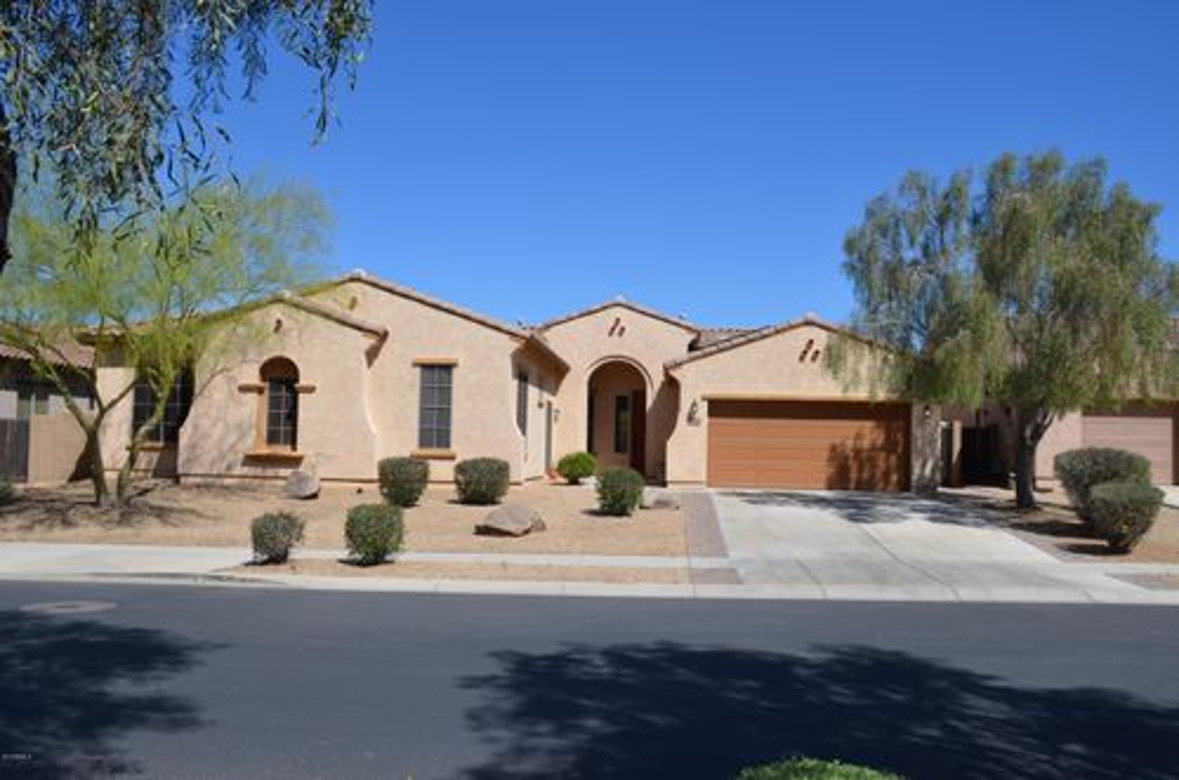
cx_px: 590
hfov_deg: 62.0
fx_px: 980
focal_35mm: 30
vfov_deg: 43.4
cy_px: 390
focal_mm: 20
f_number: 8
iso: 100
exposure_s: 1/250
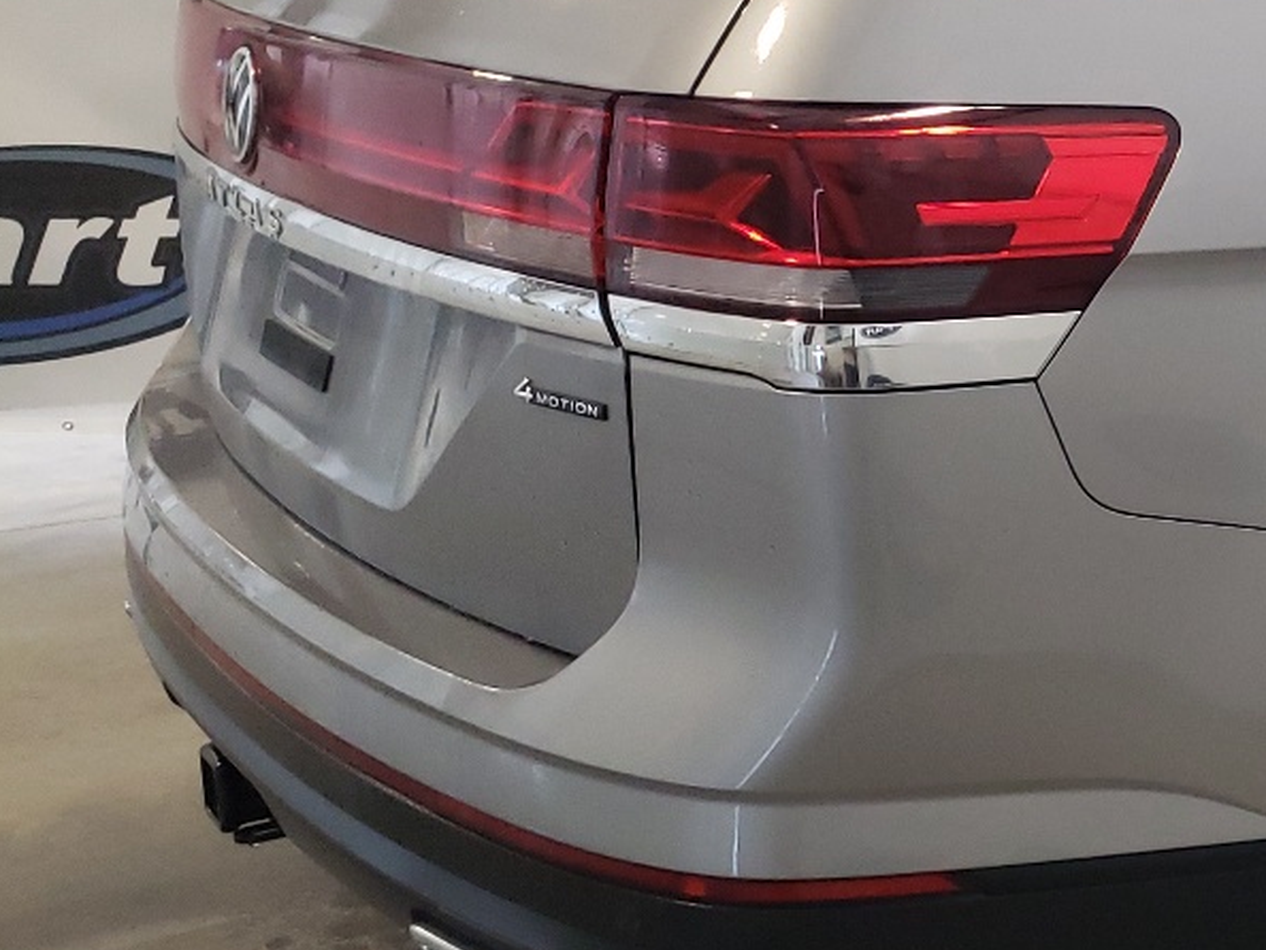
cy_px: 326
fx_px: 2561
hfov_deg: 24.0
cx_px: 1692
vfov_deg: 21.0
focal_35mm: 70
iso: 232
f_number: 1.5
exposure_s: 1/60.2
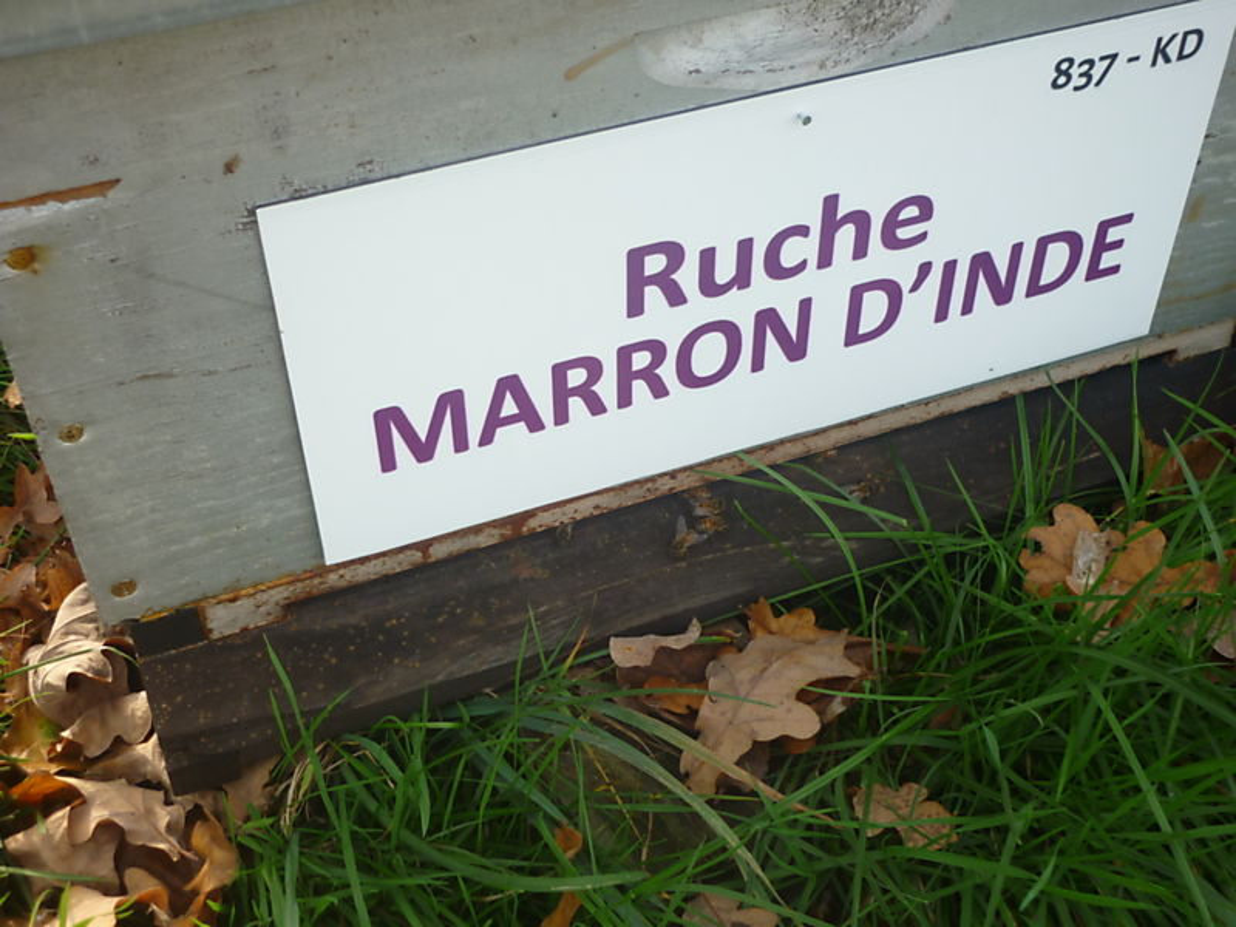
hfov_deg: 42.1
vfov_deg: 32.2
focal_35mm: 45
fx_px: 1607
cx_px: 618
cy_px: 464
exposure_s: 1/125
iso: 80
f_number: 3.1
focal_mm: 7.4
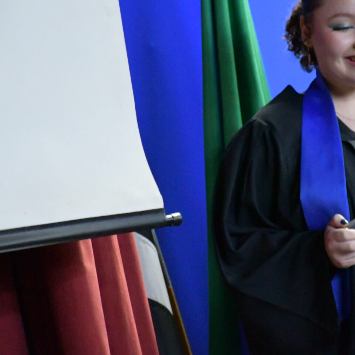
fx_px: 2785
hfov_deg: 7.3
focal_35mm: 240
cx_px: 313
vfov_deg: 7.3
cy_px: 153
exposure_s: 1/40
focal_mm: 95
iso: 12800
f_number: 5.3
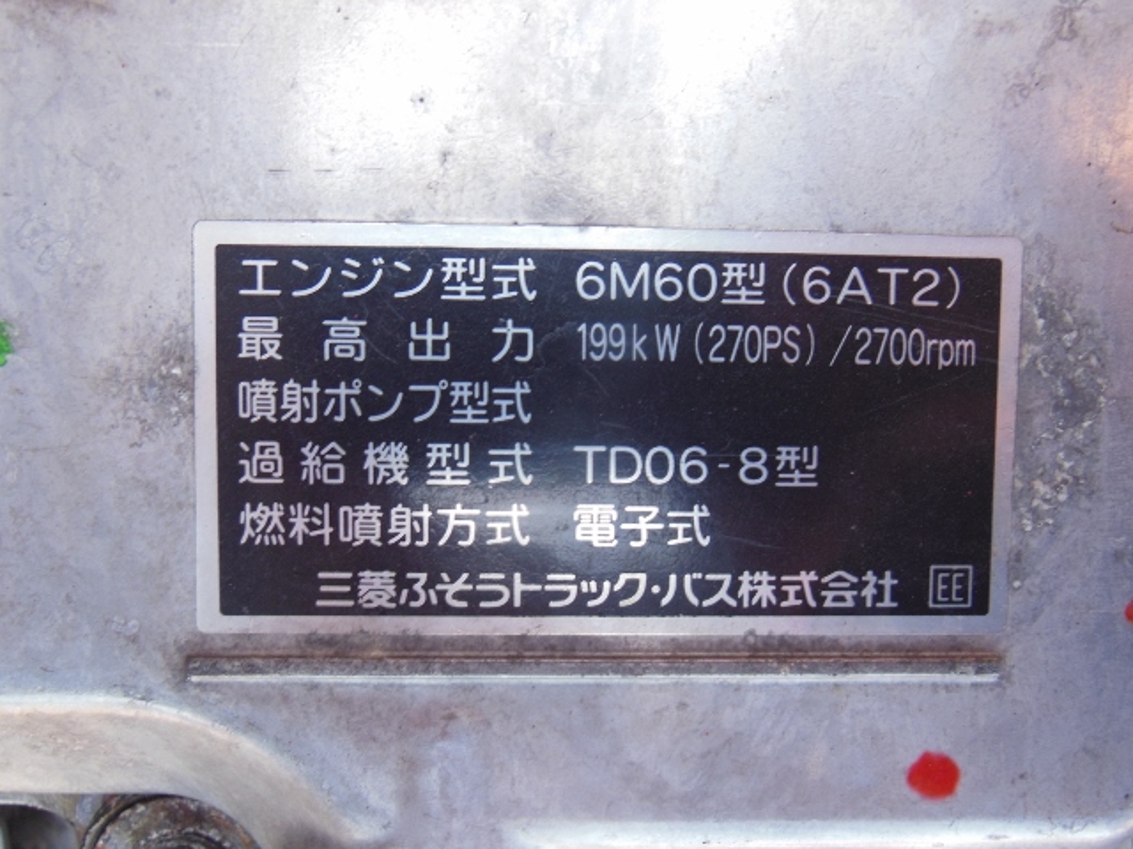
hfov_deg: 61.7
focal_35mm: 29
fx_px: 949
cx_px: 566
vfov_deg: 48.2
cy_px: 424
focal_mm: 5.2
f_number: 3.7
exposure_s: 1/50
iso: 125
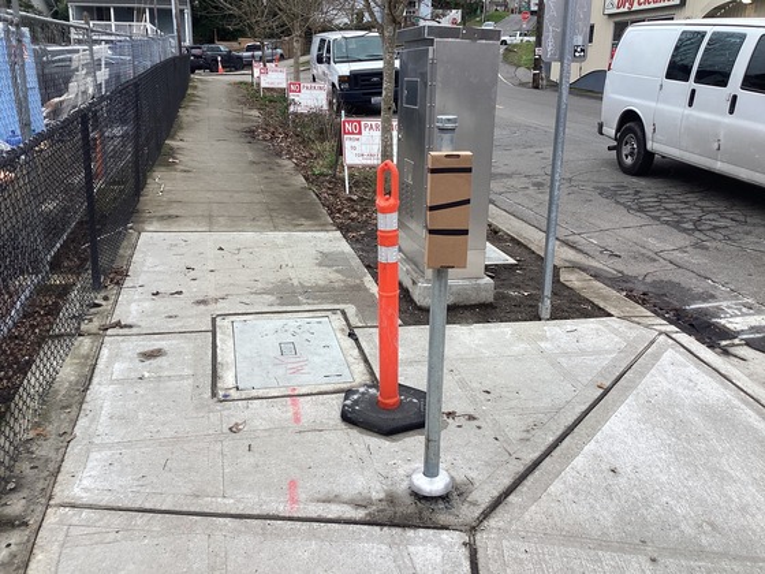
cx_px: 382
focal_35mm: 31
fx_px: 685
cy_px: 287
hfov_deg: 58.4
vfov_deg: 45.4
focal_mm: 3.3
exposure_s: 1/409
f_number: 2.4
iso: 25
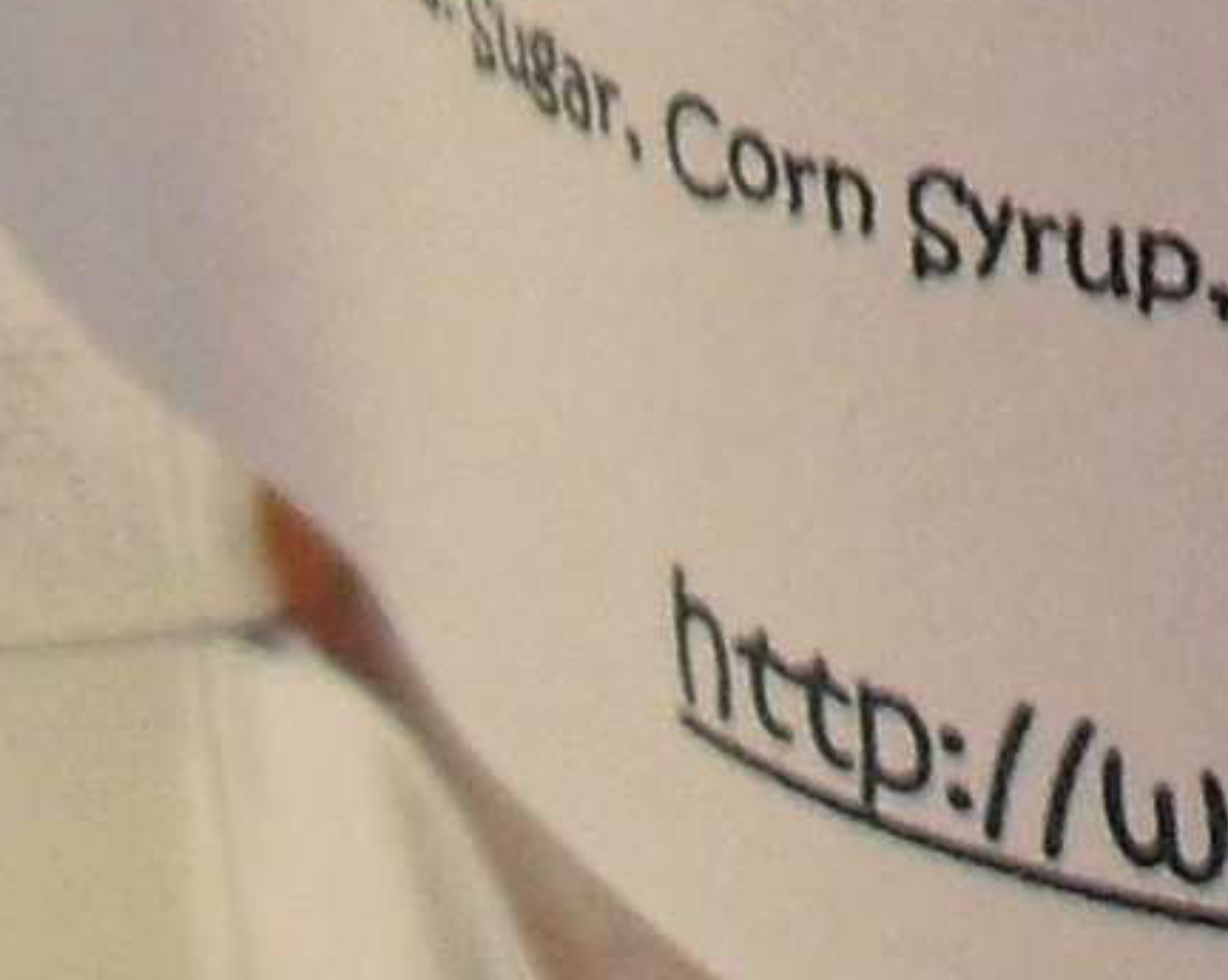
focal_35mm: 250
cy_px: -1270
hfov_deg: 7.6
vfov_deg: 6.0
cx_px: 1927
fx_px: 9080
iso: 200
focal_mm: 6.3
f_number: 3.1
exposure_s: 1/13
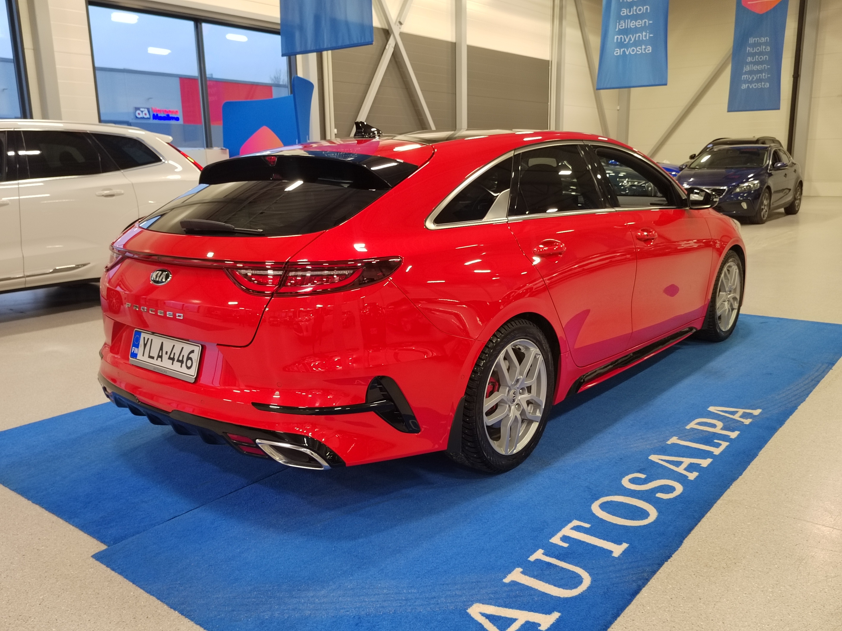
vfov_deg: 48.2
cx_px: 421
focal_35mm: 29
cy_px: 316
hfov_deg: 61.7
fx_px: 705
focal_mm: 5.52
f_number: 1.9
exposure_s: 1/100
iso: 884
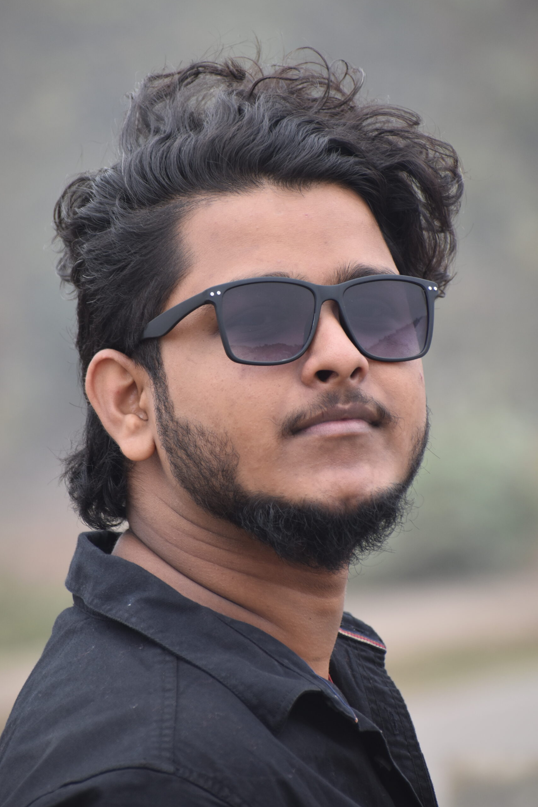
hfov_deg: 4.0
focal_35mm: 346
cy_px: 403
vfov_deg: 6.0
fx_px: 7756
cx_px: 269
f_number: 7.1
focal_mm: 230
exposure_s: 1/400
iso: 400
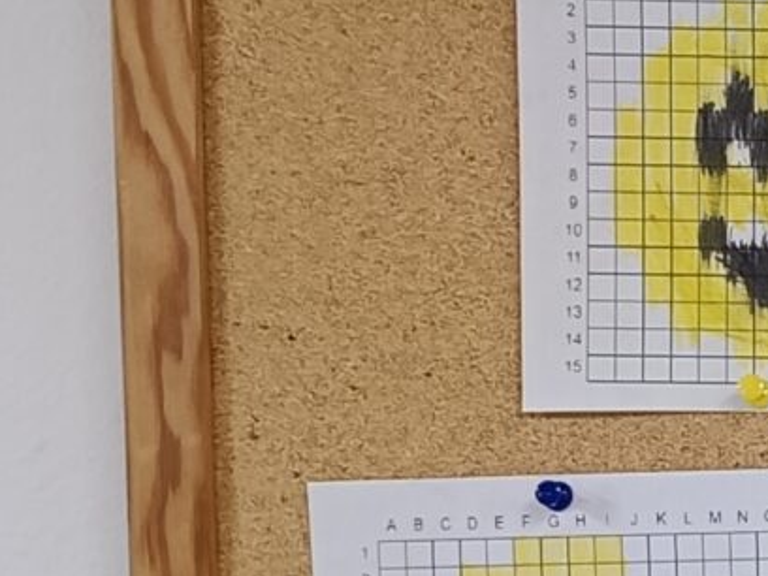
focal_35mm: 163
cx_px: 1760
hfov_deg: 10.6
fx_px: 3616
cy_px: 585
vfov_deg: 9.0
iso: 500
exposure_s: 1/60
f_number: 1.88
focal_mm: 4.84
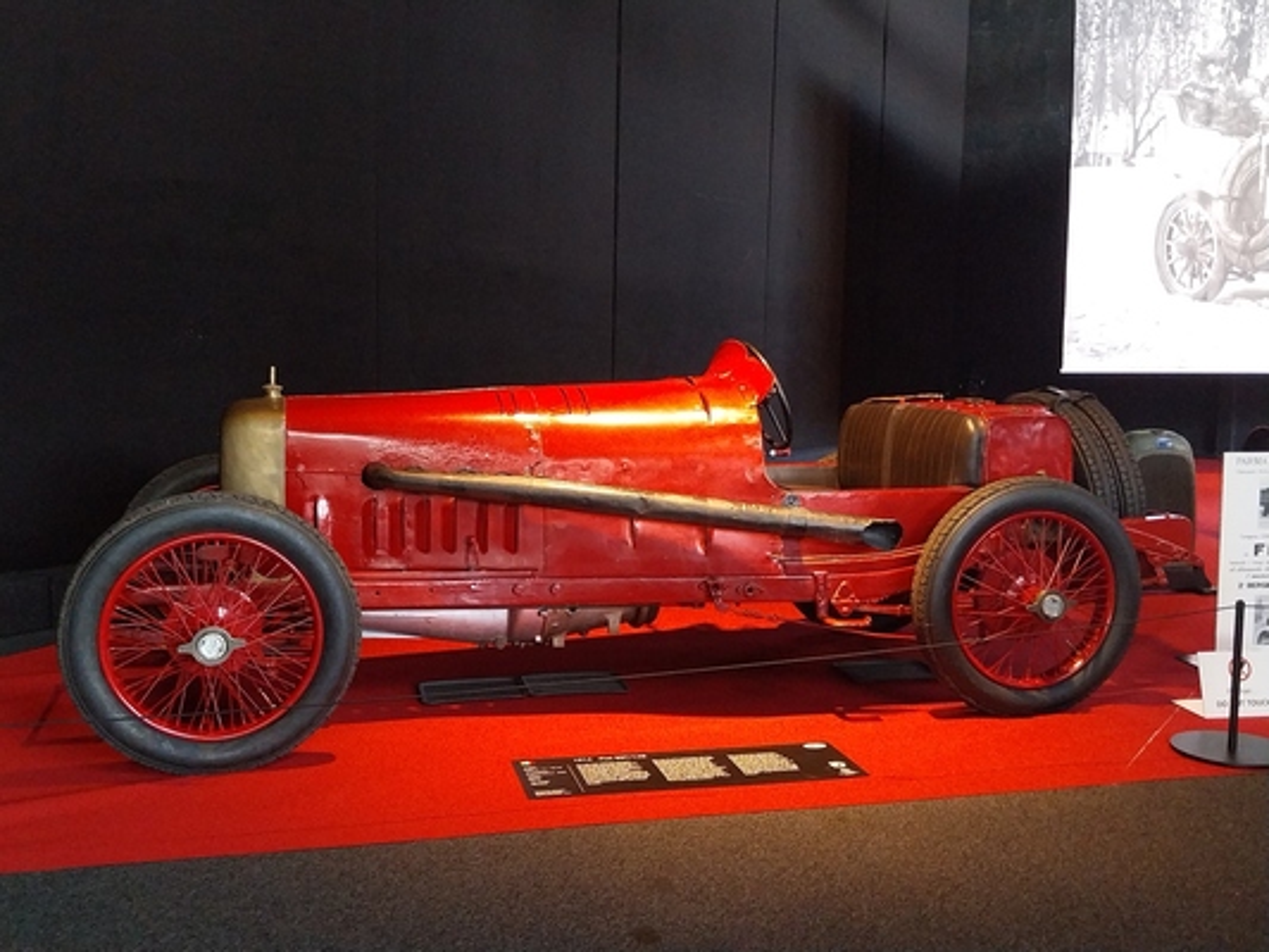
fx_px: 953
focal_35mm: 26
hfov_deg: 67.3
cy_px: 476
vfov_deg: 53.1
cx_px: 634
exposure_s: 1/25
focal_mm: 4
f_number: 1.8
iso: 320
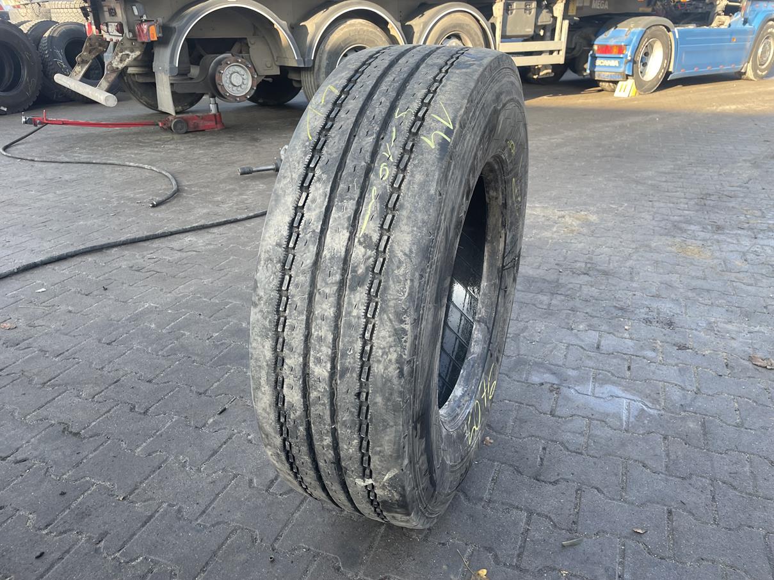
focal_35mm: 26
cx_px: 387
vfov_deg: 53.1
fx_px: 581
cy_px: 290
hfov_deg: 67.3
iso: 32
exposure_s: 1/147
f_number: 1.6
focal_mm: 4.2
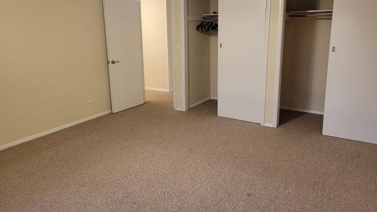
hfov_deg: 64.3
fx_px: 300
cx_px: 189
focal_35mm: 30
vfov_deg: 38.8
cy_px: 88
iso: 160
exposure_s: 1/40
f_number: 1.8
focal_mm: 5.4
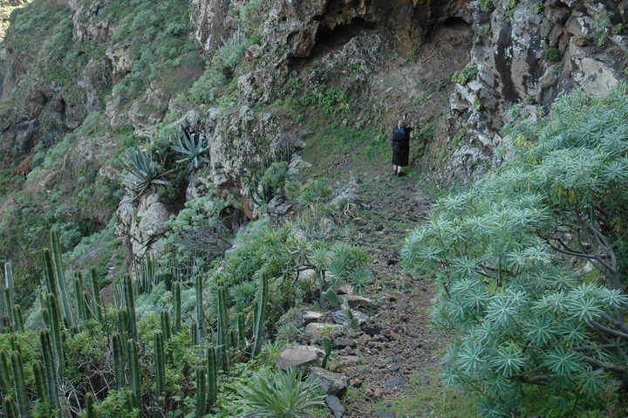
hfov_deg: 48.0
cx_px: 314
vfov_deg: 33.0
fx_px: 706
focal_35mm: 40
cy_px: 209
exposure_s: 1/100
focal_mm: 27
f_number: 5
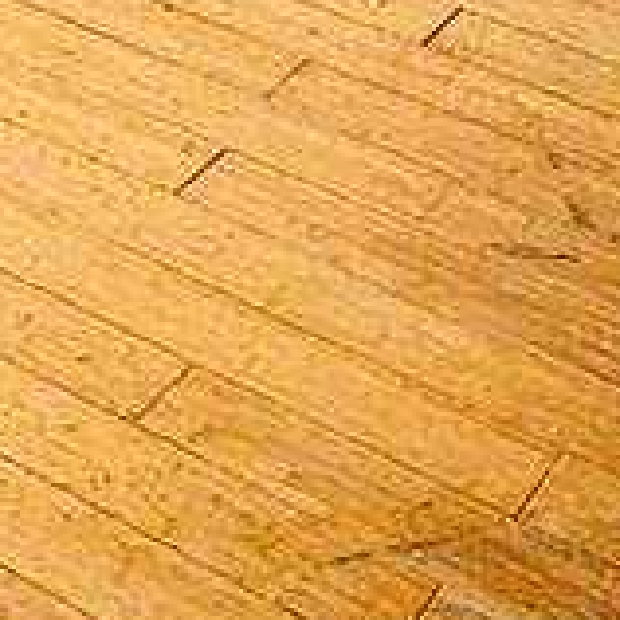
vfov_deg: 12.6
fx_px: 2432
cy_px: -640
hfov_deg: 14.1
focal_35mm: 120
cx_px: -106
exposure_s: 1/99
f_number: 2.2
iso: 50
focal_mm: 2.22
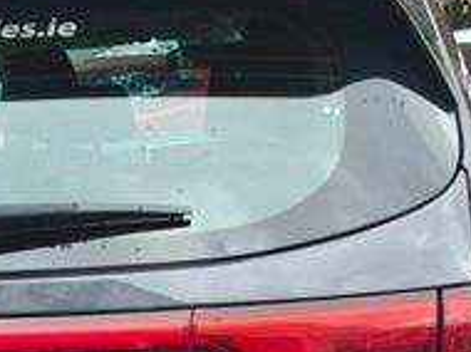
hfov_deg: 25.2
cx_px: 79
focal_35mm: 76
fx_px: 1033
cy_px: 487
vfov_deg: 17.8
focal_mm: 6.06
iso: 64
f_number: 1.7
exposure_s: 1/100
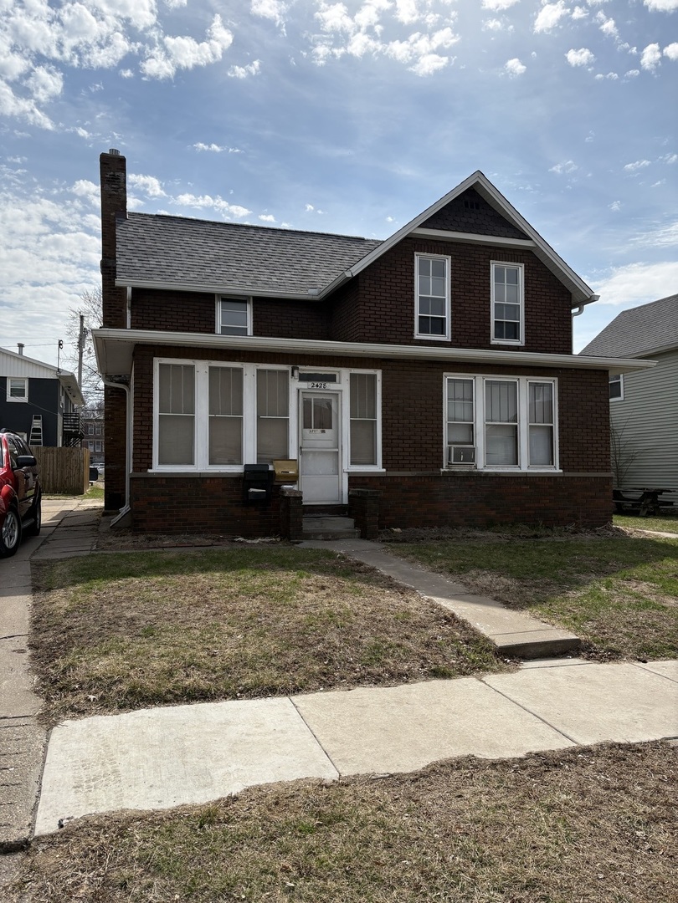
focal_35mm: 26
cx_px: 339
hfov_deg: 53.1
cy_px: 452
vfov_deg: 67.3
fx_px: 679
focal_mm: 5.96
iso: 50
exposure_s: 1/6993
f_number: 1.6
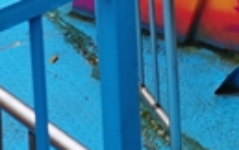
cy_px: -270
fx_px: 926
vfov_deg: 8.1
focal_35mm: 142
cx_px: 109
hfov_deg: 14.7
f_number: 1.8
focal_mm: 5.58
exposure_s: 1/593
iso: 50
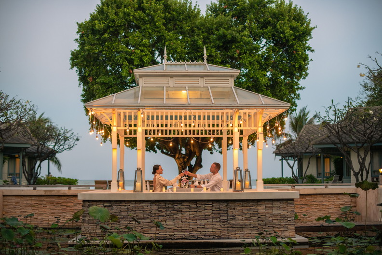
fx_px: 531
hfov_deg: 39.6
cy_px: 128
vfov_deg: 27.0
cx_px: 191
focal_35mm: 50
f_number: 2.5
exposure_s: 1/160
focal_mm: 50
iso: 320
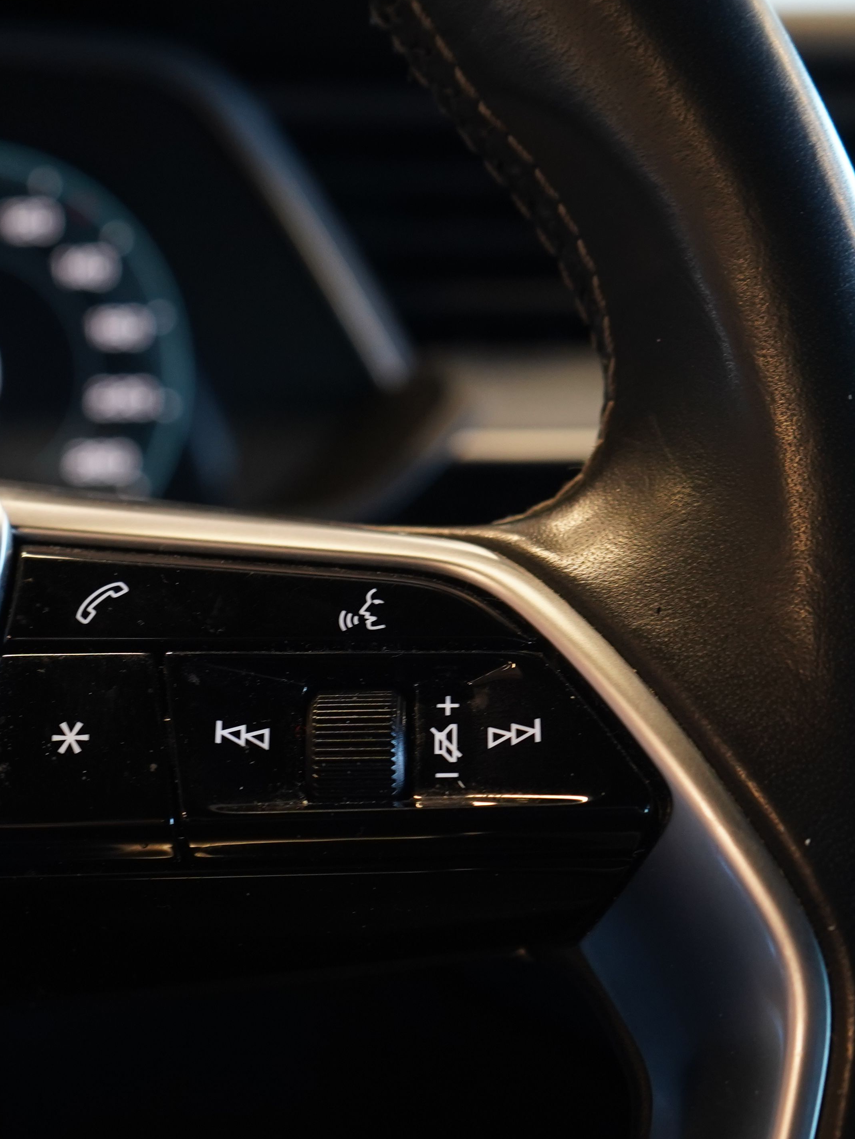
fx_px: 2404
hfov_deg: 20.0
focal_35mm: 73
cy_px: 725
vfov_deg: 26.6
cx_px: 224
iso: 1250
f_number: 5
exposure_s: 1/20
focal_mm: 36
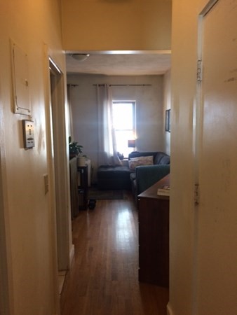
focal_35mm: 29
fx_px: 264
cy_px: 158
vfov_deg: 61.6
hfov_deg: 48.3
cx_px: 118
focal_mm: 4.15
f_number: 2.2
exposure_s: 1/30
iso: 160
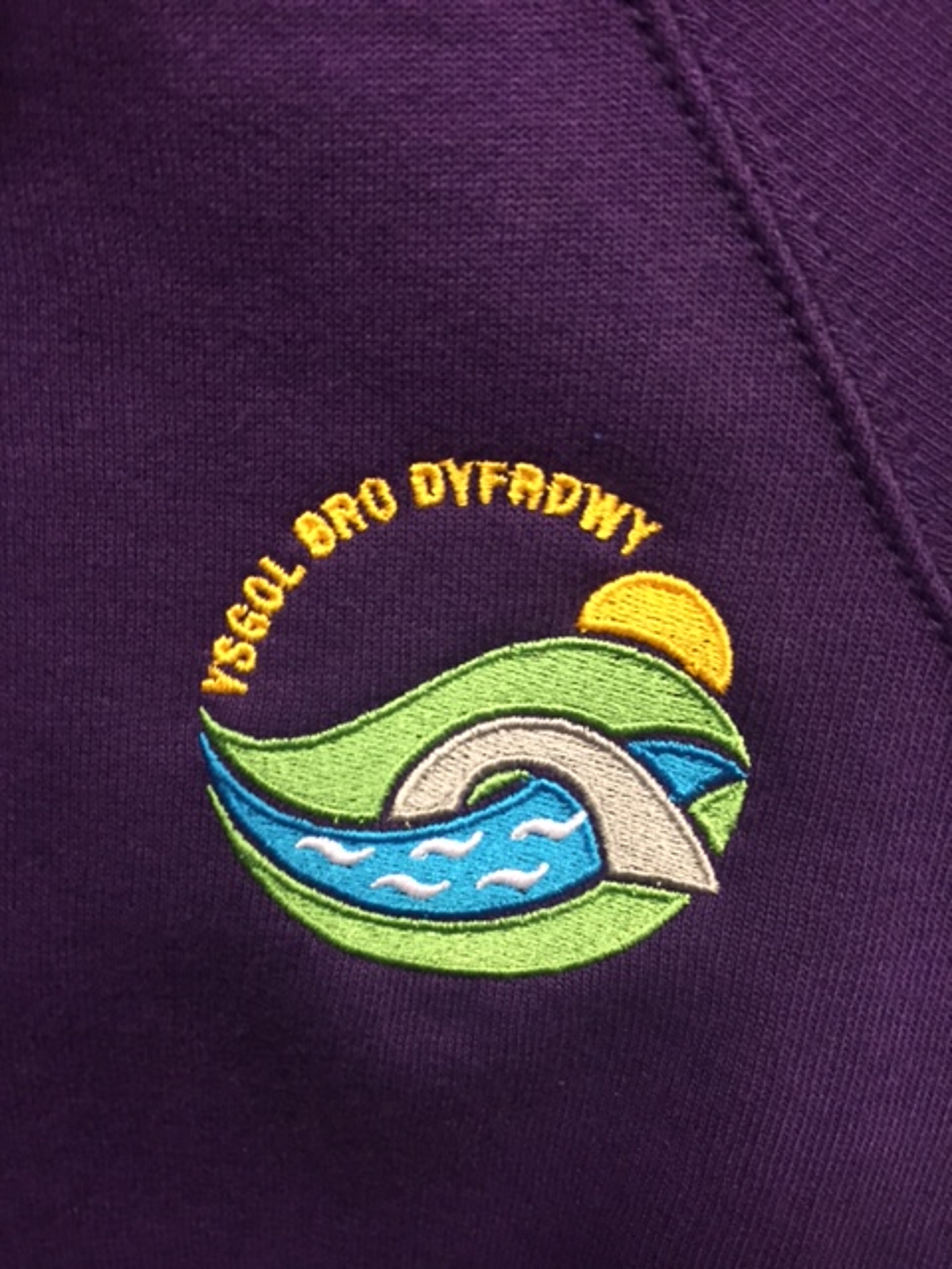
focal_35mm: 29
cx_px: 476
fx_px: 1063
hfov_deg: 48.2
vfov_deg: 61.7
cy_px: 634
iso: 250
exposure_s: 1/30
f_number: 2.2
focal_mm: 4.15
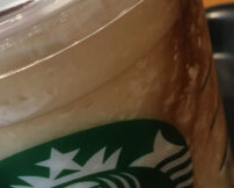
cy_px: 62
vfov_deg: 14.5
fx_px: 735
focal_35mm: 106
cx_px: -1
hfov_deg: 17.7
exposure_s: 1/30
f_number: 2.2
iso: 64
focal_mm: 4.15
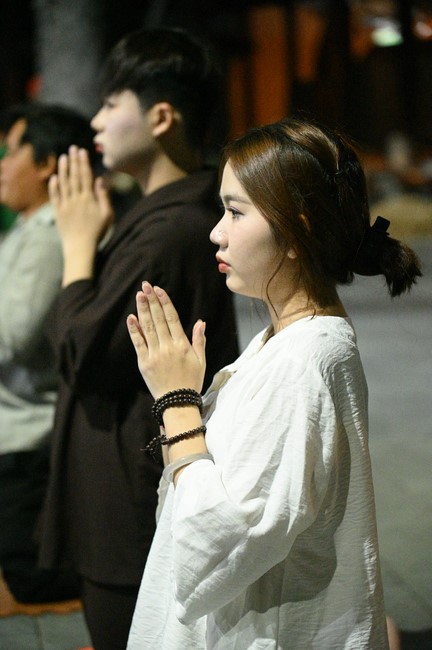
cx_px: 216
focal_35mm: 120
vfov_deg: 17.1
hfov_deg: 11.4
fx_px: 2164
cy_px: 325
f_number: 4.5
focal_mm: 120
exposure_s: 1/250
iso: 32000
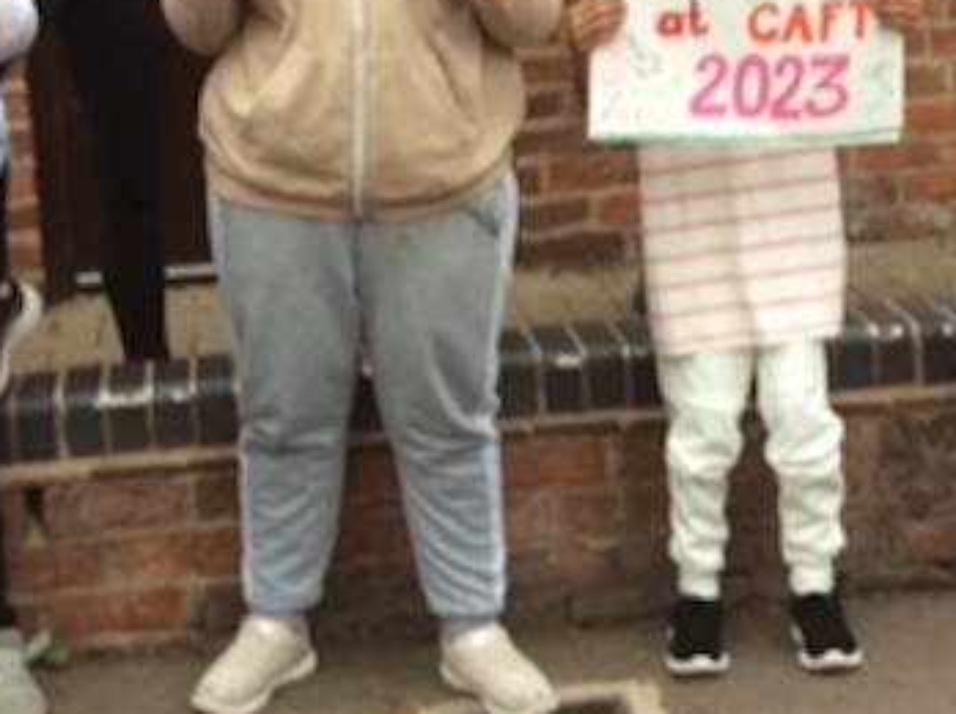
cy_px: 106
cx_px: 462
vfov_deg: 15.9
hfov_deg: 21.3
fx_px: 2537
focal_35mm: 92
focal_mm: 3.3
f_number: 2.4
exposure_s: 1/179
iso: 32
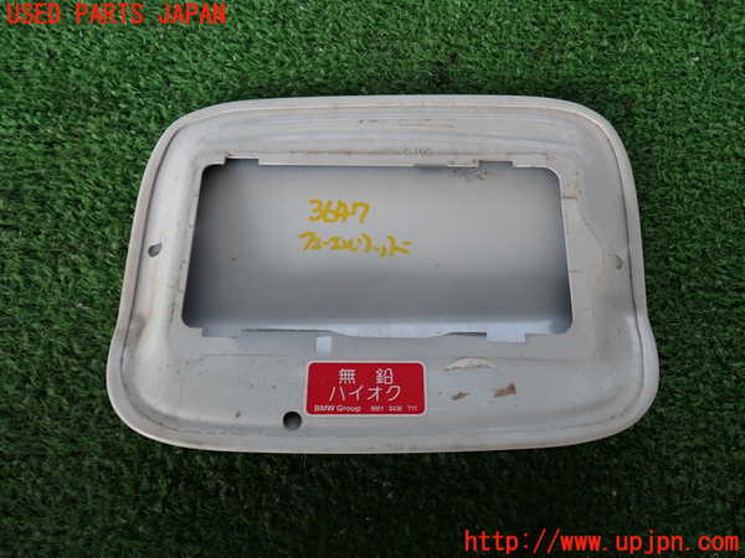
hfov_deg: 56.8
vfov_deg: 44.2
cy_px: 279
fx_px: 689
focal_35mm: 32
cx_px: 372
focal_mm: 5.79
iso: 200
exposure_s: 1/50
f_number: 2.4
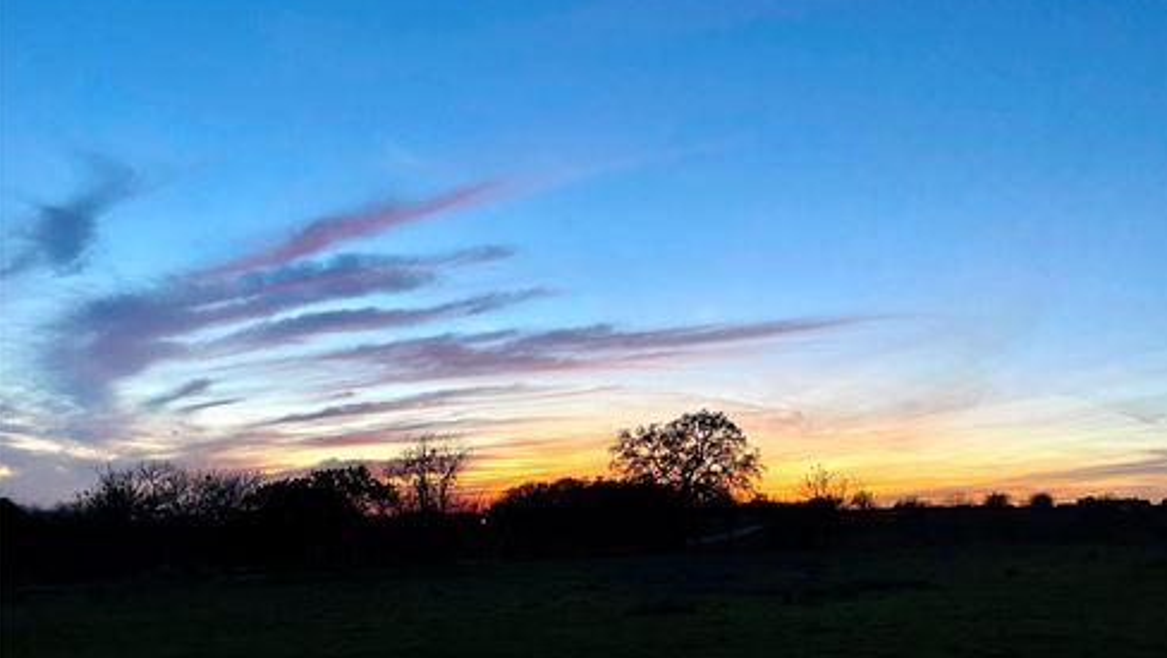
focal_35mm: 29
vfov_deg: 39.9
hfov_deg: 66.0
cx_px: 595
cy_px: 420
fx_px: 898
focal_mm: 5.1
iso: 500
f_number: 1.6
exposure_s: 1/60
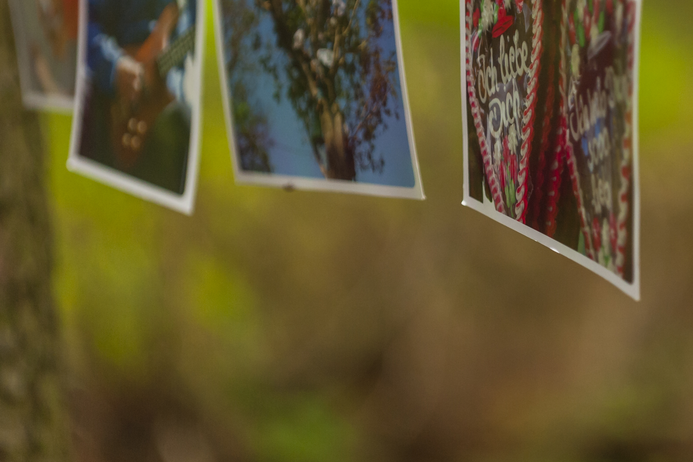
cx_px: 554
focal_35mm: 284
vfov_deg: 4.8
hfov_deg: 7.2
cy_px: 125
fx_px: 5466
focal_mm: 160
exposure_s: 1/500
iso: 1250
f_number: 2.8
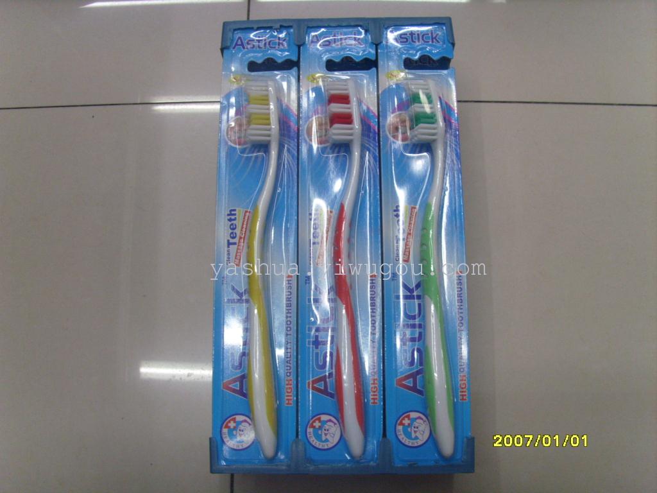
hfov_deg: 51.4
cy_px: 246
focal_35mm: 36
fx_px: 683
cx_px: 328
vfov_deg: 39.7
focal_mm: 6
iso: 200
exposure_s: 1/30
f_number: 3.5
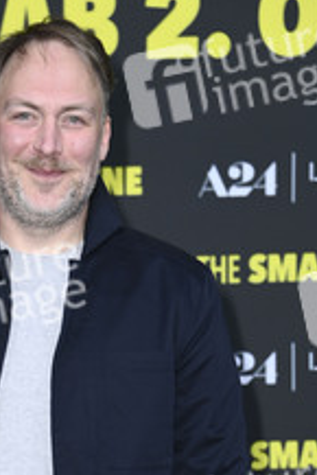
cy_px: 405
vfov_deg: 11.1
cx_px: 37
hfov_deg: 7.5
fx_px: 2426
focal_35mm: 184
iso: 640
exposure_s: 1/250
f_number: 5.6
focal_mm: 100
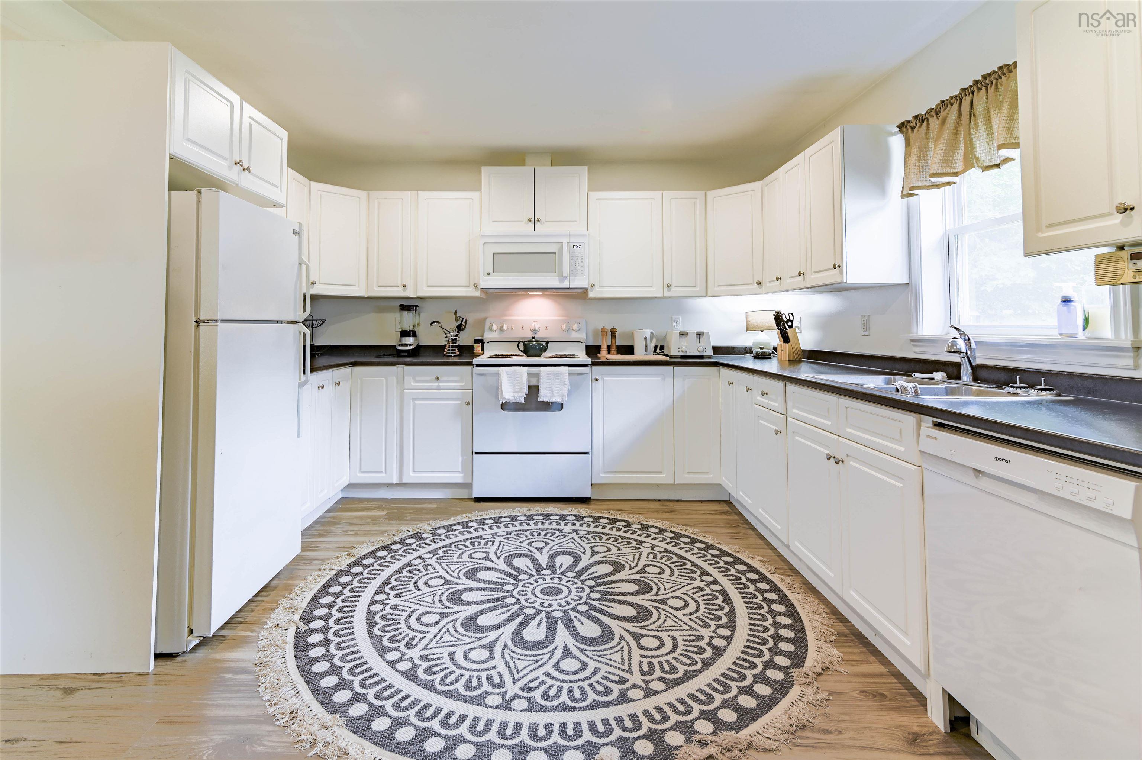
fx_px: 507
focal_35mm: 16
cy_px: 380
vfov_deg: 73.7
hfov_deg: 96.8
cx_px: 571
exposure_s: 1/50
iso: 100
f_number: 8
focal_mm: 16
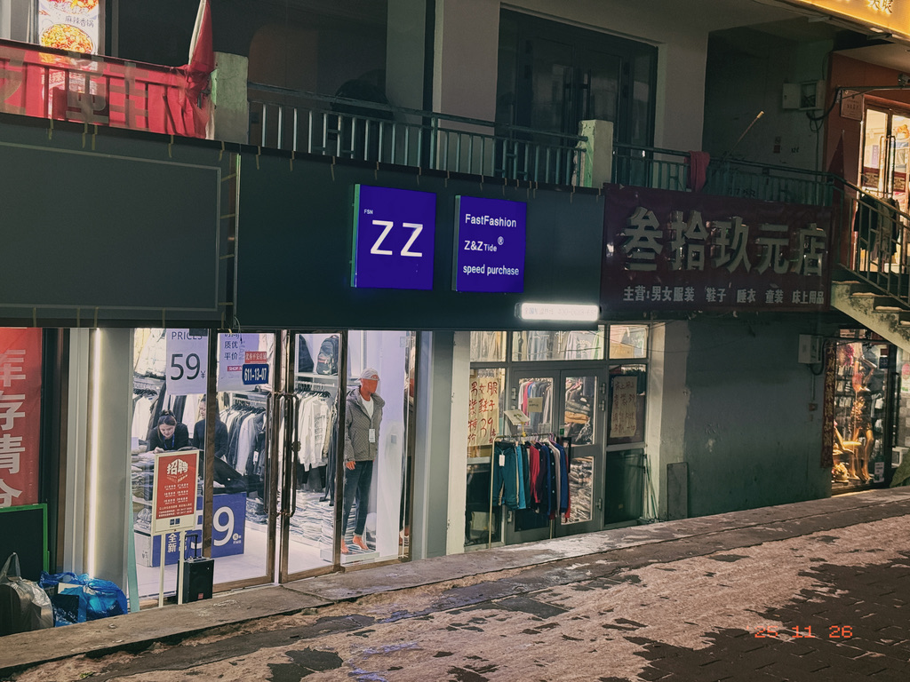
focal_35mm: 48
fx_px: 1262
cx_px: 455
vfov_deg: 30.3
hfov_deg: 39.7
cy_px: 341
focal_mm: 6.76
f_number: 1.78
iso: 200
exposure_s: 1/50
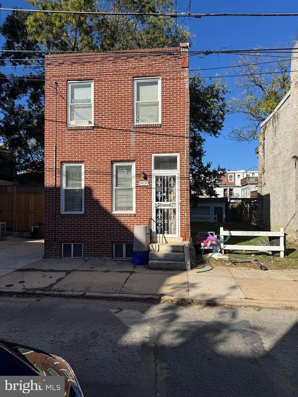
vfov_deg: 71.6
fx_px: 275
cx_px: 149
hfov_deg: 56.8
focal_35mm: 24
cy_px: 198
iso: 80
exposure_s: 1/4608
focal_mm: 6.76
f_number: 1.78
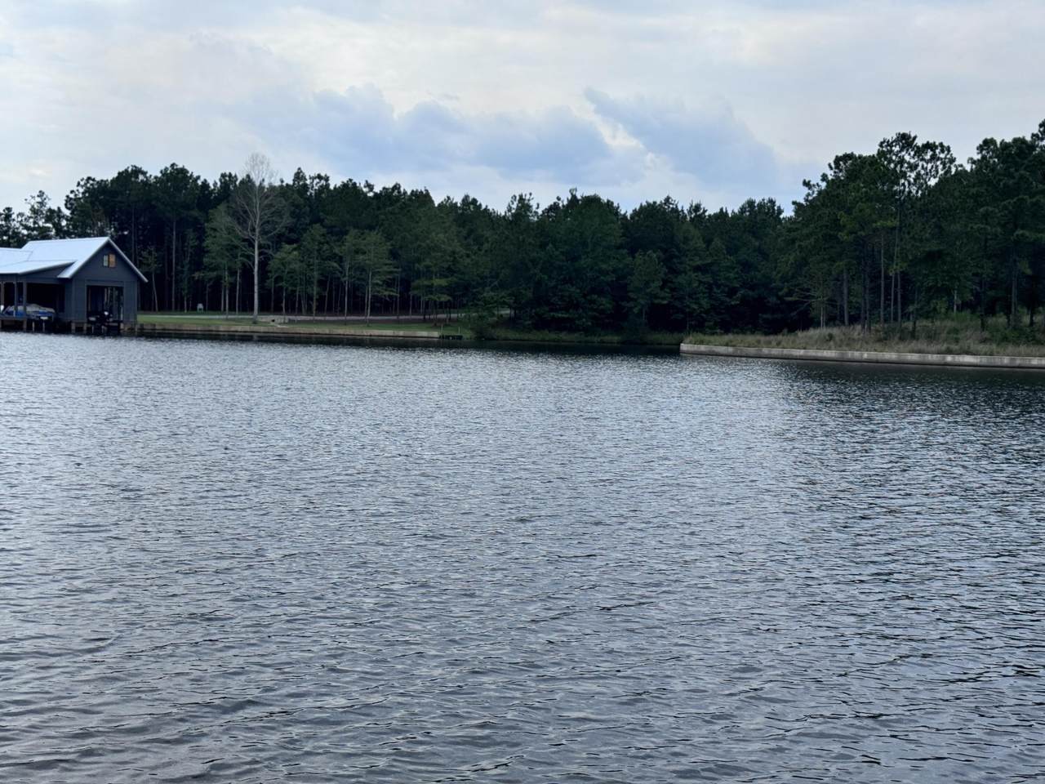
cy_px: 392
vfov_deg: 30.3
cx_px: 522
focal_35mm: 48
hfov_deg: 39.7
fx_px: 1449
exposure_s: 1/4049
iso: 64
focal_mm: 6.76
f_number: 1.78
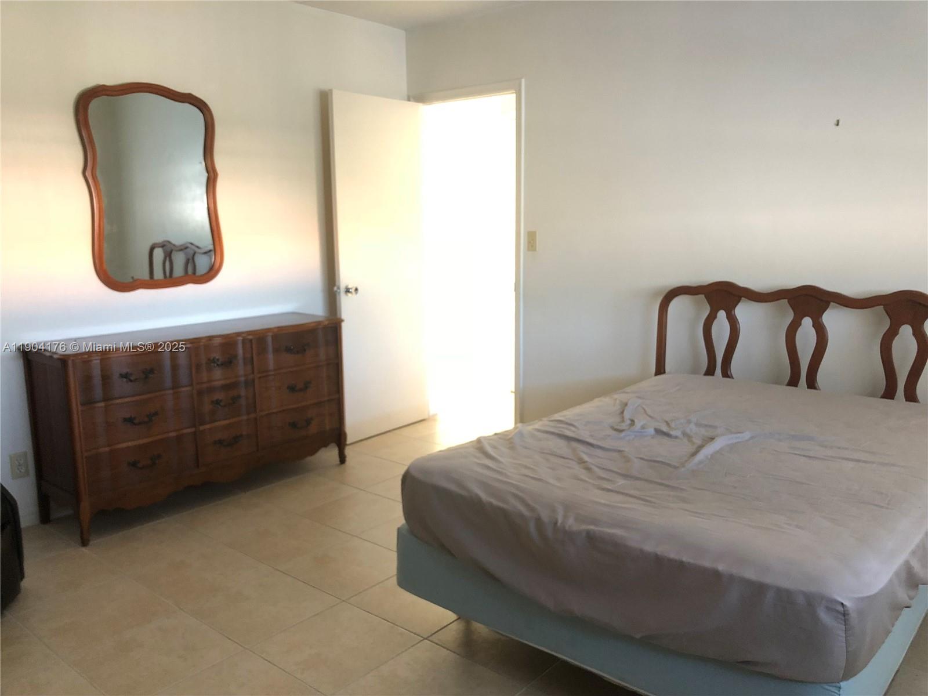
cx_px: 464
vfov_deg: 49.7
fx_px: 751
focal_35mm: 28
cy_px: 348
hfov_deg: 63.4
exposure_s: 1/6
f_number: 1.8
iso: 100
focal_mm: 4
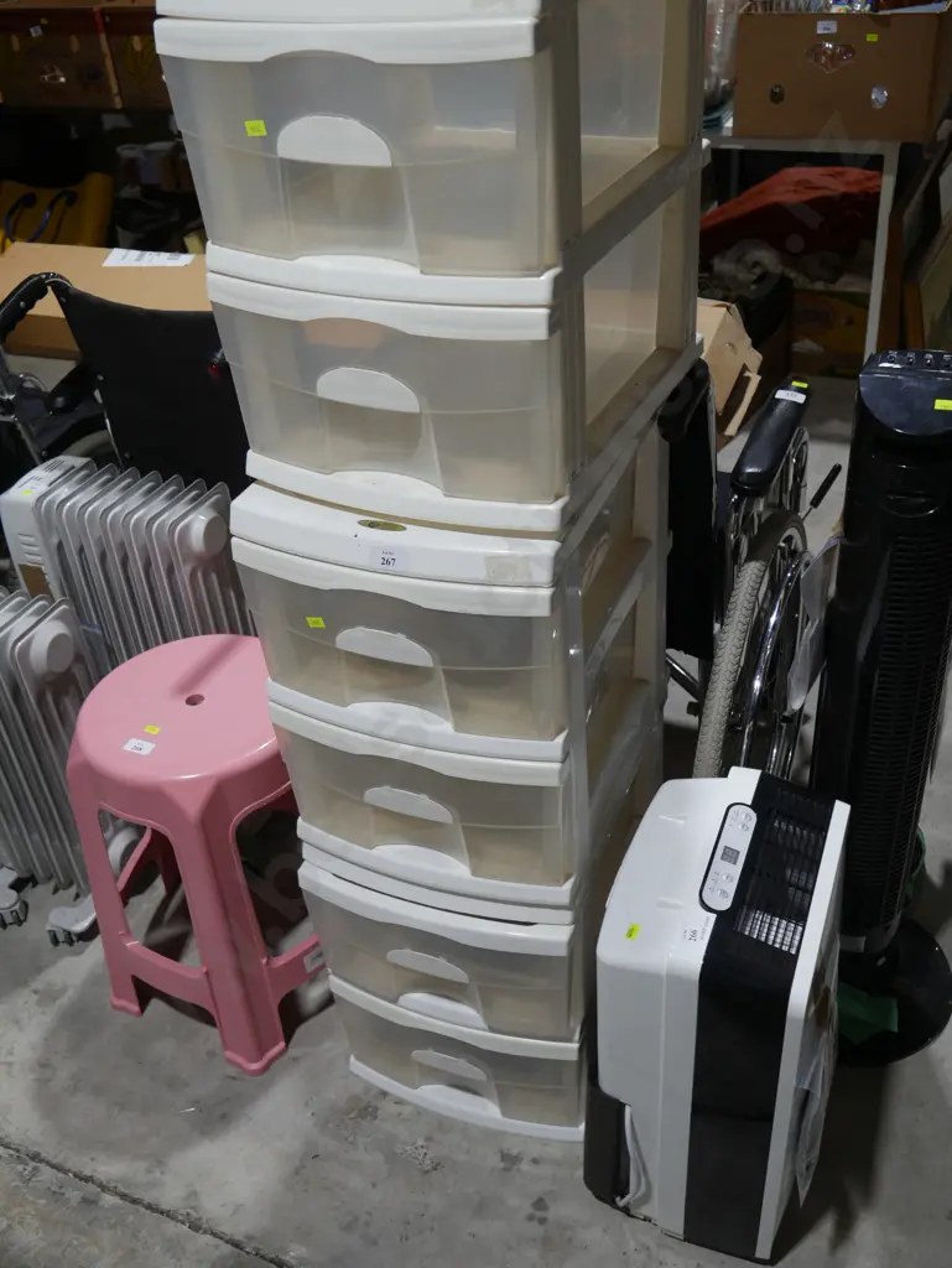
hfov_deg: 41.8
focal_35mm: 34
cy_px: 634
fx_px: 1246
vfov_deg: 53.9
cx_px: 476
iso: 200
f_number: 4
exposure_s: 1/100
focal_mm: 17
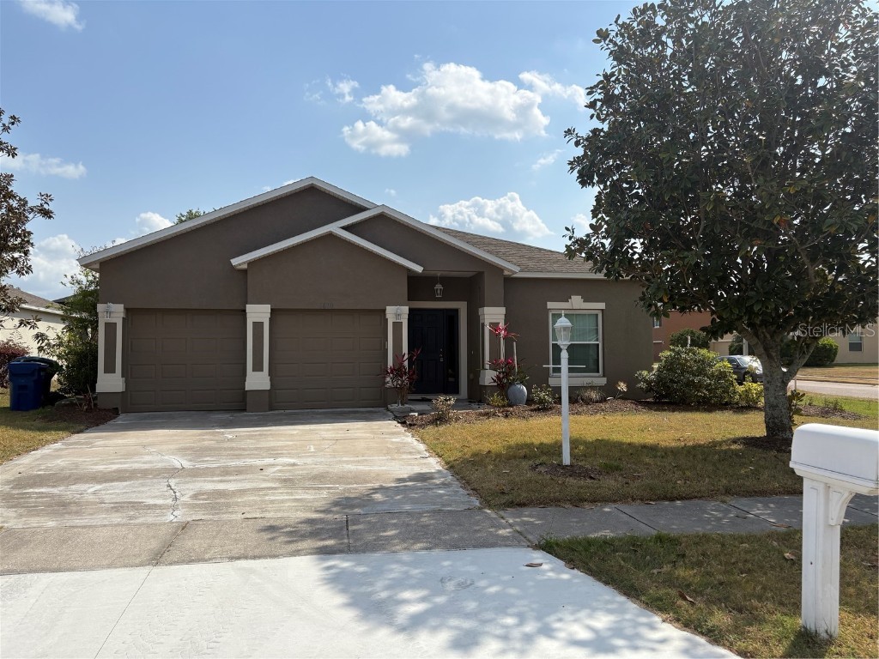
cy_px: 330
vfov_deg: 53.1
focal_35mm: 26
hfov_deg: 67.3
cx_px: 440
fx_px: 660
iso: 50
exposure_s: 1/4950
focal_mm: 5.96
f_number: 1.6
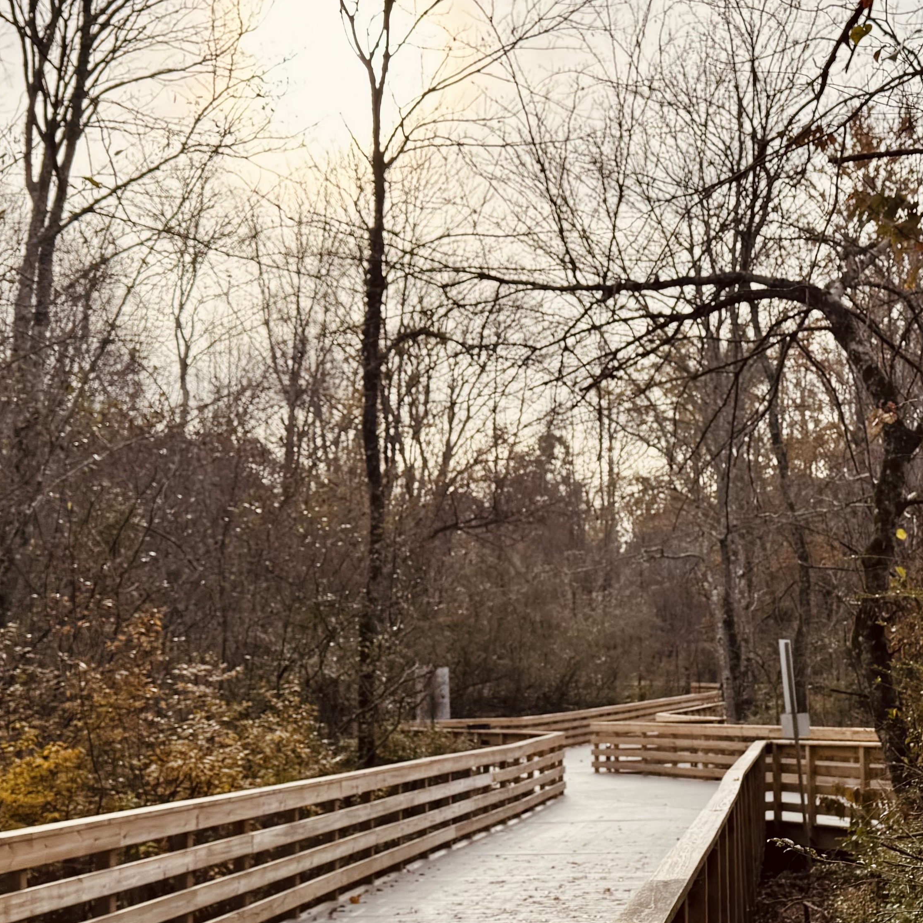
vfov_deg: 32.6
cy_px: 599
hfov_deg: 32.2
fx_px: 1569
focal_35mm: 52
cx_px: 691
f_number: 1.78
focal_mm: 6.76
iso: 80
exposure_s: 1/3096
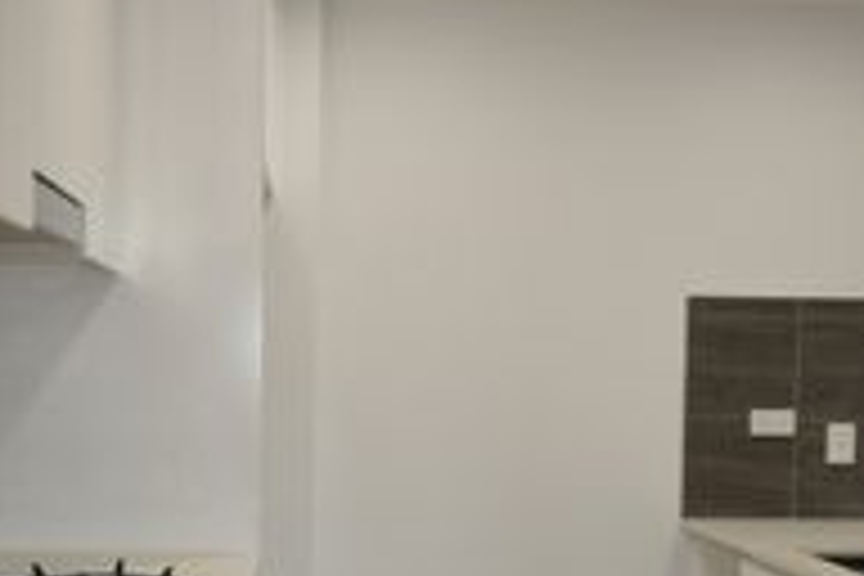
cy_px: 506
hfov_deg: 30.5
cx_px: 405
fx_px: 1584
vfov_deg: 20.2
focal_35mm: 66
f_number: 4
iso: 400
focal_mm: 18
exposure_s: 1/160
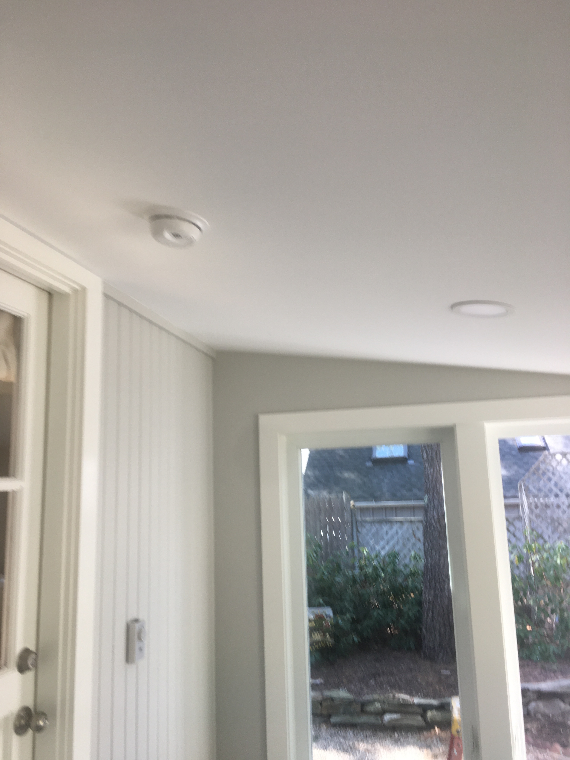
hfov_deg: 48.2
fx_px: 637
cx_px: 285
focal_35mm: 29
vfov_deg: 61.7
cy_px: 380
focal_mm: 4.15
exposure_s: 1/60
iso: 32
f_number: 2.2
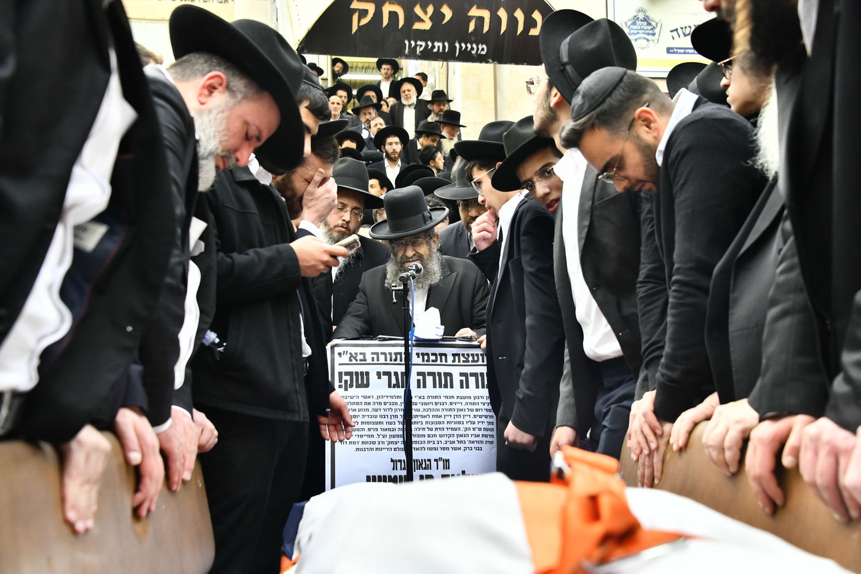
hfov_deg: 44.5
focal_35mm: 44
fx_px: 1052
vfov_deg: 30.5
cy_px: 287
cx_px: 430
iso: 1250
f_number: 5.6
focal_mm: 44
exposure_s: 1/250
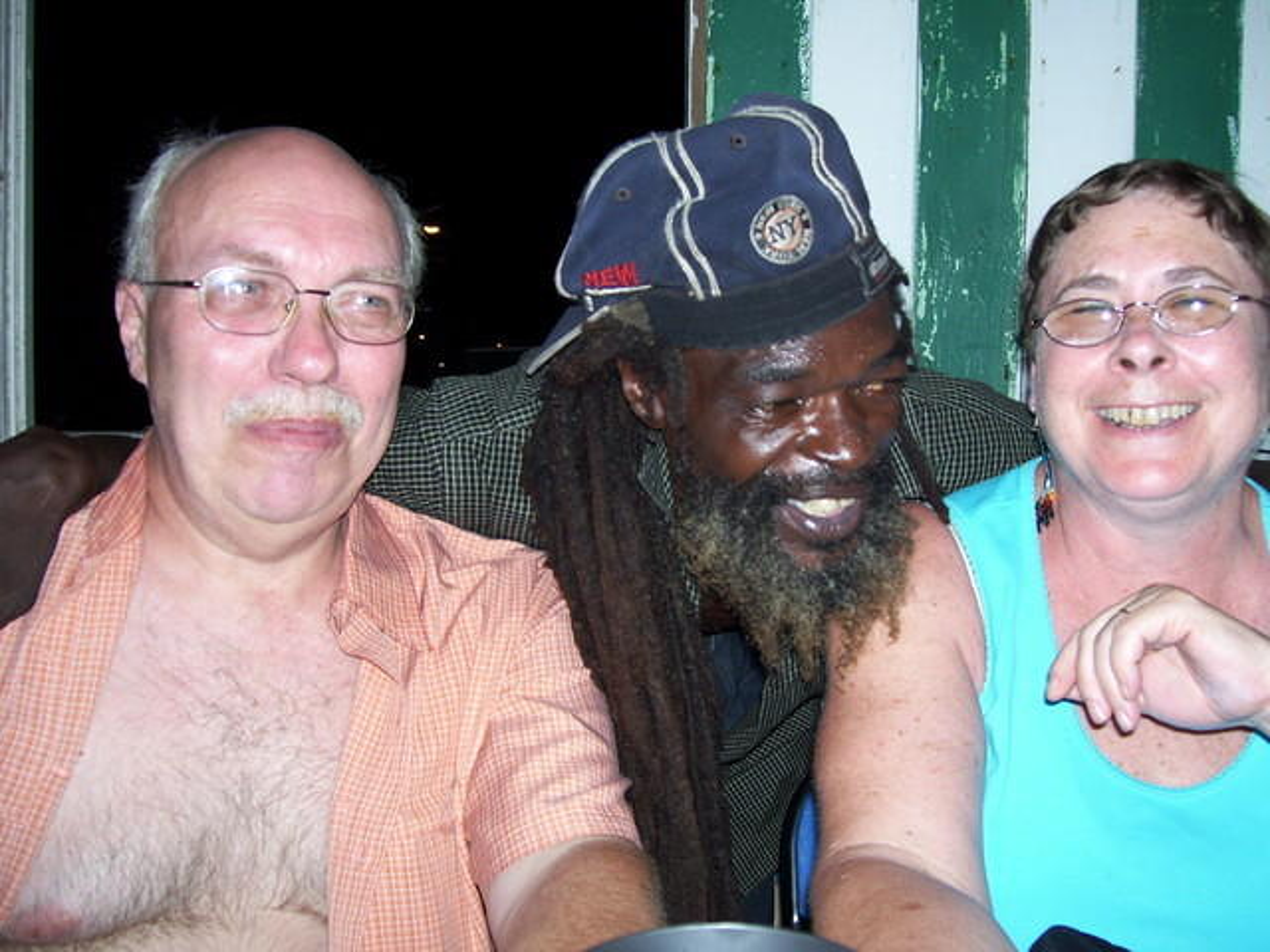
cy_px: 476
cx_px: 635
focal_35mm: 36
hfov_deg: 51.4
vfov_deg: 39.7
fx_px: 1321
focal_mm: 6
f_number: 2.7
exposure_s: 1/60
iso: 80
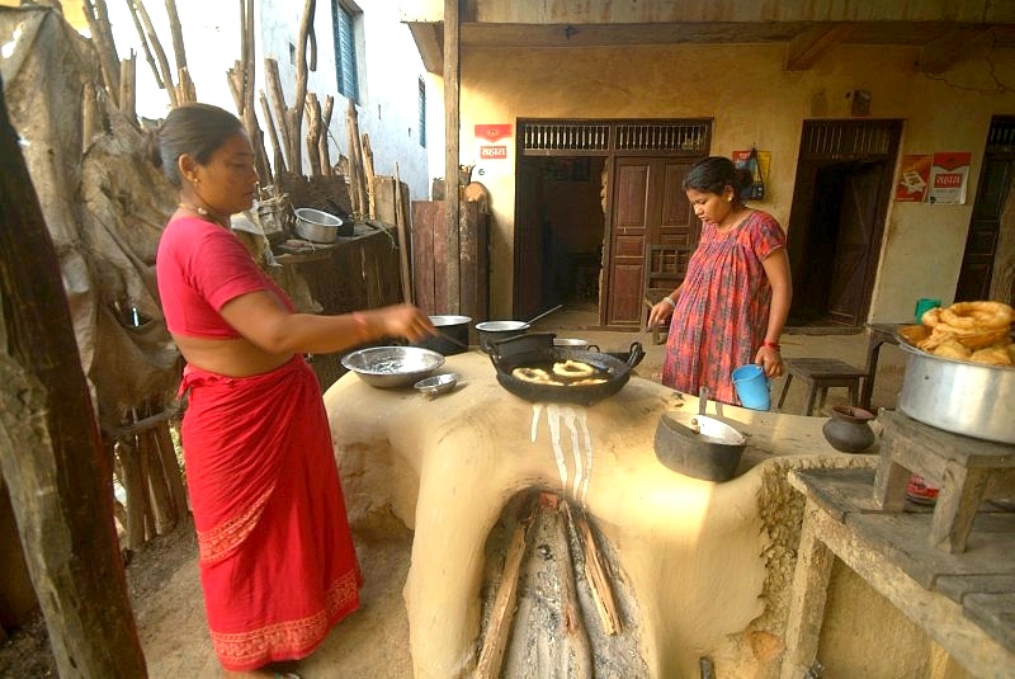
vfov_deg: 67.5
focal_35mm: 18
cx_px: 508
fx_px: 508
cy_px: 340
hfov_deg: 89.9
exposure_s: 1/10
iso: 200
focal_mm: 12
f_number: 4.5
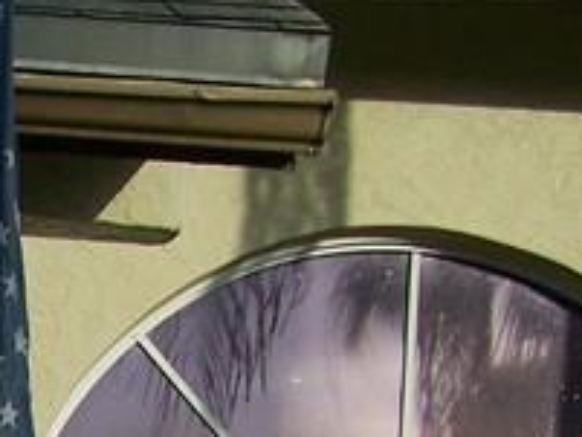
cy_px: 1097
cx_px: -442
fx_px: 3247
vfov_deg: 7.2
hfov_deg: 9.8
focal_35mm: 193
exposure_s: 1/640
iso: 80
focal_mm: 6.3
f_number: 4
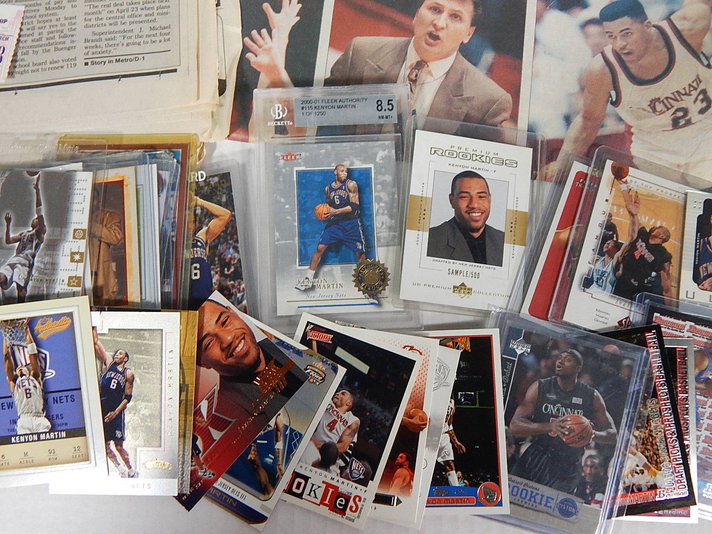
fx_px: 638
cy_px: 267
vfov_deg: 45.4
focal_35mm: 31
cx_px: 356
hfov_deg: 58.4
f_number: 3.2
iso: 200
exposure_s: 1/30
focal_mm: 5.6
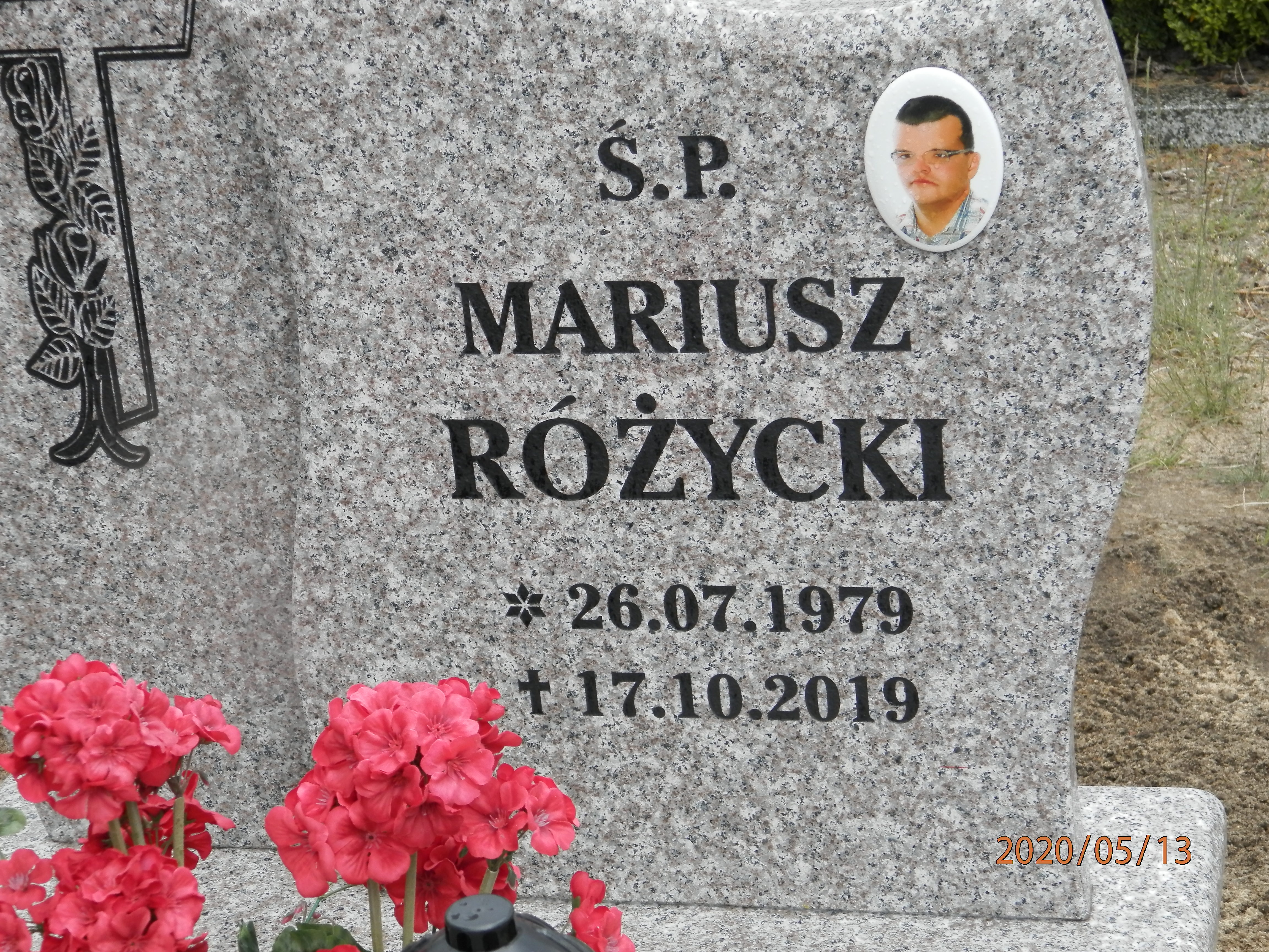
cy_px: 476
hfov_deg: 23.8
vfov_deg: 18.0
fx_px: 3006
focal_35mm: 82
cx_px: 634
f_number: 4.2
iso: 100
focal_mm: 14.6
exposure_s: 1/160
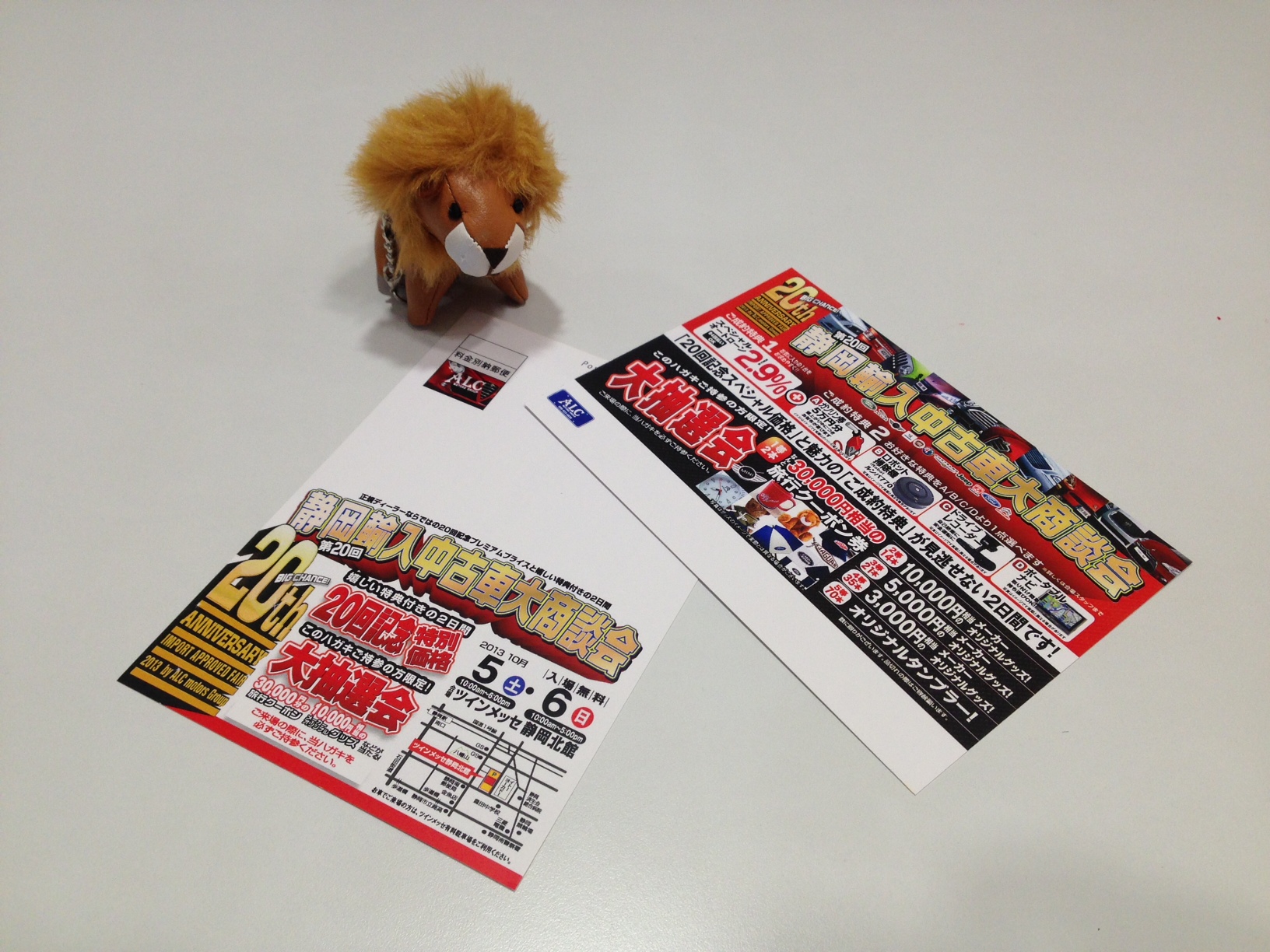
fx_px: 1211
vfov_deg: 42.9
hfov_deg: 55.4
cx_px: 635
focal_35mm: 33
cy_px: 476
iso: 80
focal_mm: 4.13
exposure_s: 1/120
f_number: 2.4
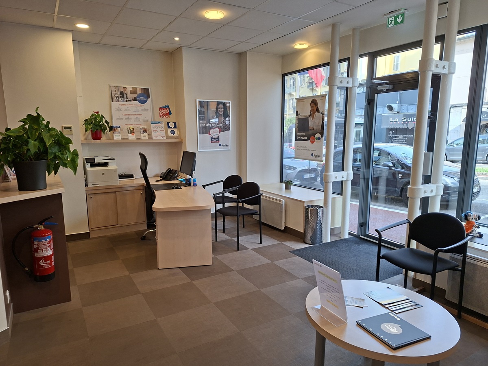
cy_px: 183
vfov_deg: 58.9
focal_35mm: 23
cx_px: 244
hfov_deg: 73.9
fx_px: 324
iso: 50
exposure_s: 1/100
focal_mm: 5.54
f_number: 1.8
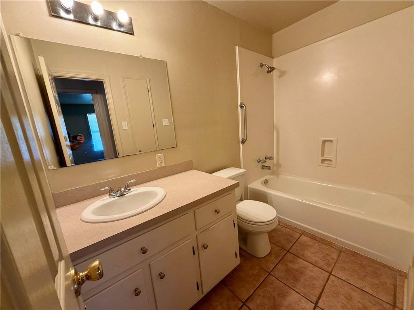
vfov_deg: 85.7
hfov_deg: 102.1
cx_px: 207
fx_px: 167
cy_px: 155
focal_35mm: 14
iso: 160
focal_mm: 2.22
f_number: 2.2
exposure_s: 1/60
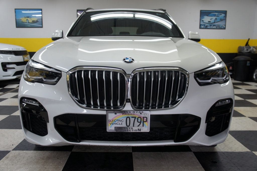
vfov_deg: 43.5
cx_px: 128
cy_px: 86
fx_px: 214
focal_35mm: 30
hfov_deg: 62.0
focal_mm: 20
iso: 200
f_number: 4
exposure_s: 1/30
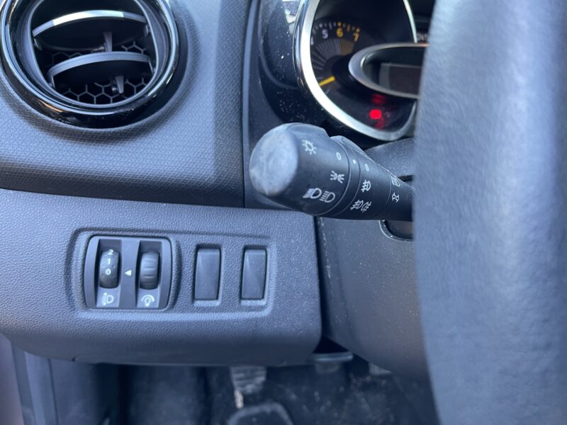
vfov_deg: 53.1
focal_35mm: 26
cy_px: 212
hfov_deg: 67.3
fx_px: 426
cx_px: 284
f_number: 1.6
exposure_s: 1/60
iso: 125
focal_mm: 5.1
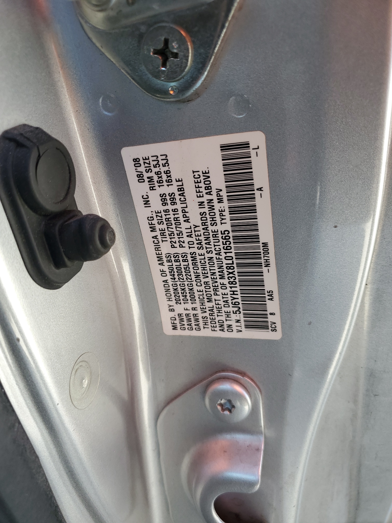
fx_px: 393
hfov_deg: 53.1
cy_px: 262
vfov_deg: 67.3
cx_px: 196
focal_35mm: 26
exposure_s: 1/312
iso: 50
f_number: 1.5
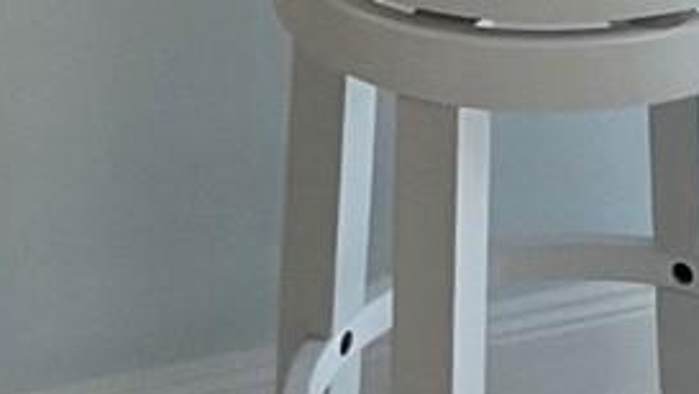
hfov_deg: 11.5
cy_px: -962
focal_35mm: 185
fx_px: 3431
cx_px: 707
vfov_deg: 5.9
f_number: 1.8
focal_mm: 3
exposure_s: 1/120
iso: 64
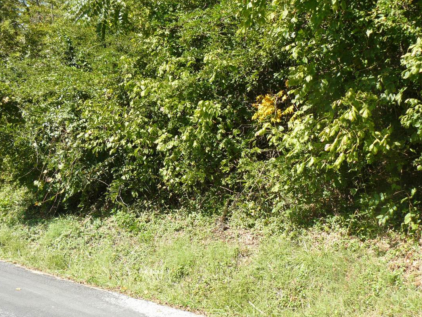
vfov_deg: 33.6
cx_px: 191
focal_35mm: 43
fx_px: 524
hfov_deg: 43.8
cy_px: 161
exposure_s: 1/250
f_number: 4
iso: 100
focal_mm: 6
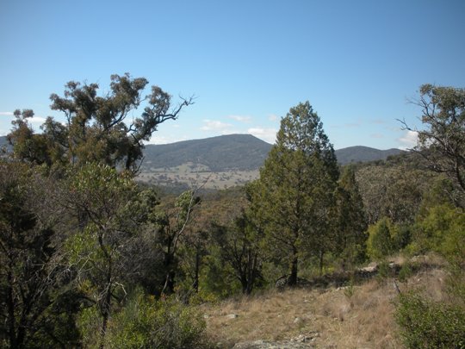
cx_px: 232
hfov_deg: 52.6
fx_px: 470
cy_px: 174
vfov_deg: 40.7
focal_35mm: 35
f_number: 3.5
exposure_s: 1/583
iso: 64
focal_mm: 6.3
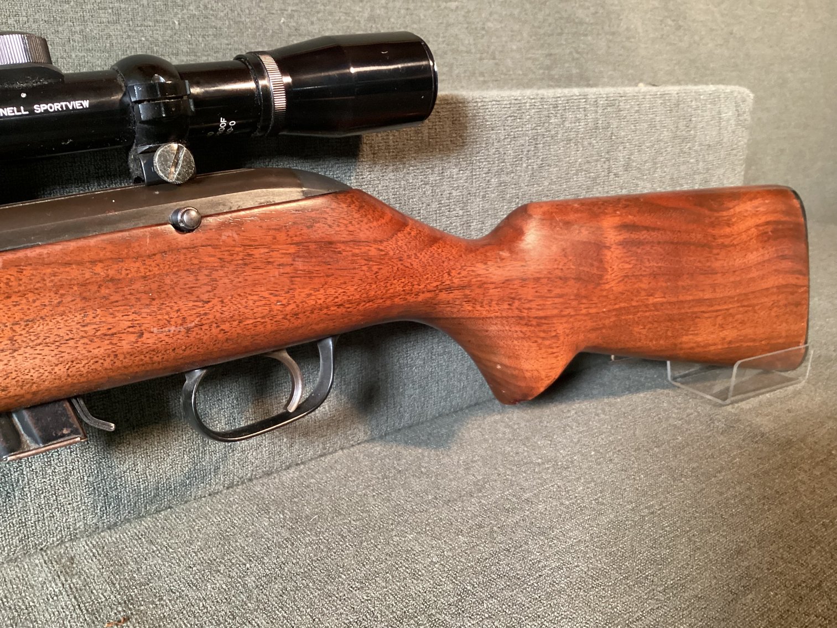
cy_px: 314
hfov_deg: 58.3
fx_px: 750
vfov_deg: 45.4
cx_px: 418
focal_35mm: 31
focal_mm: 3.3
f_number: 2.4
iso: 400
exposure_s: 1/30
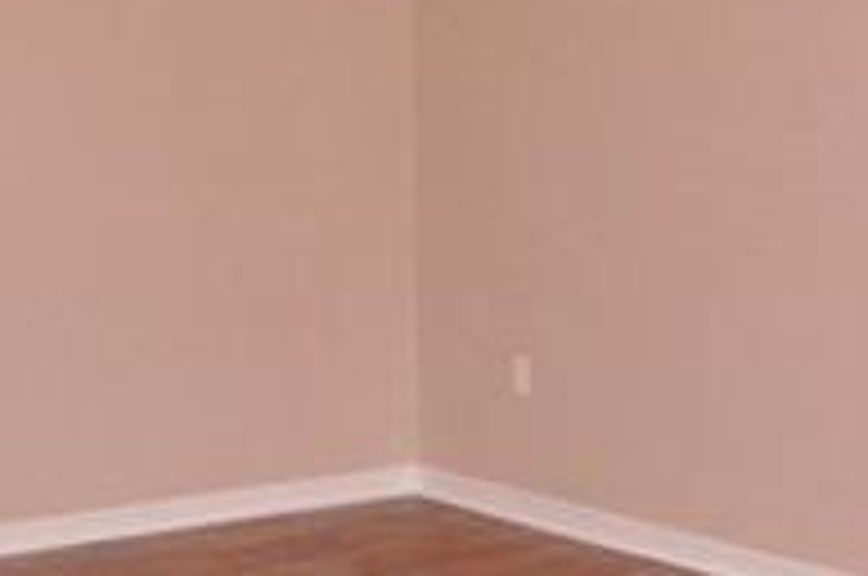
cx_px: 315
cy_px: 236
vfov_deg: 15.5
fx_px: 2110
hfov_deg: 23.2
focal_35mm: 88
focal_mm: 11
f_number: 5.6
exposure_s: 1/60
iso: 3200
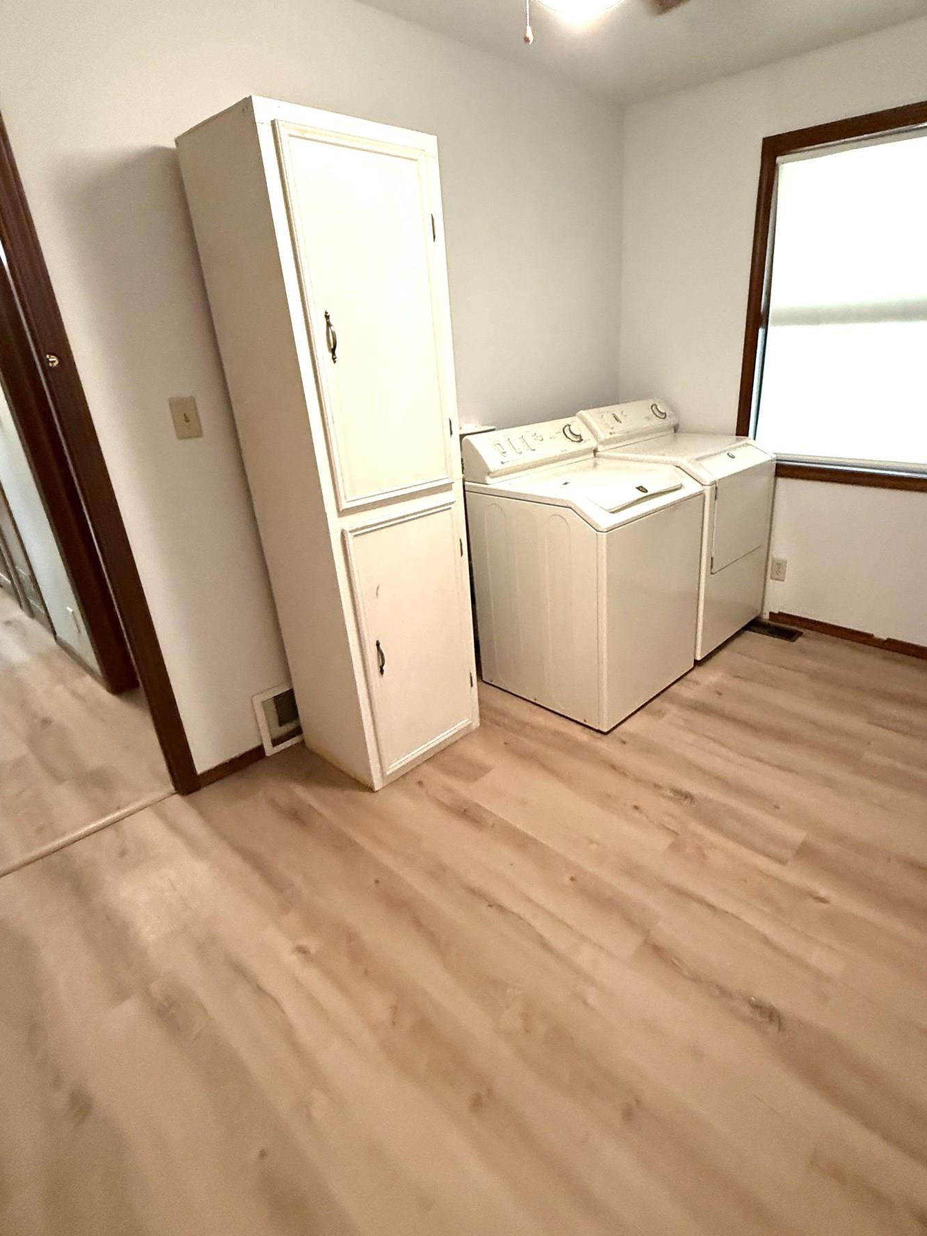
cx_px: 532
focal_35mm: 18
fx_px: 643
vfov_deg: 87.8
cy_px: 621
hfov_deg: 71.2
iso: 800
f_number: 2.2
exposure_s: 1/60
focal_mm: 2.22
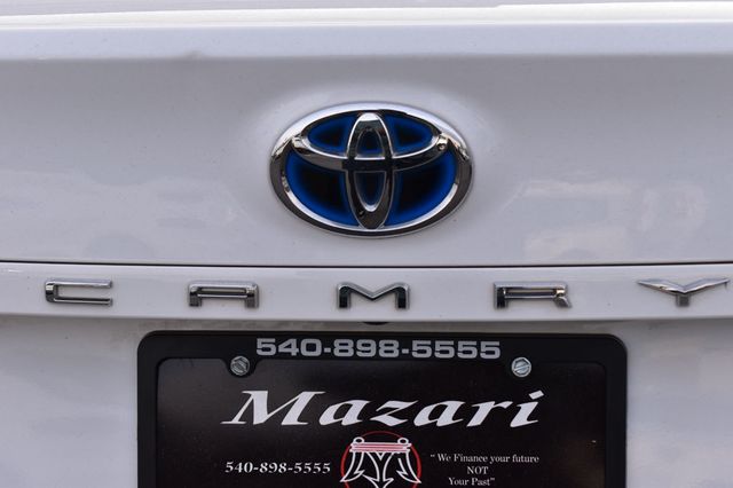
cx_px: 366
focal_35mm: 75
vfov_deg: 18.2
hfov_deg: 27.0
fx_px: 1526
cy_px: 244
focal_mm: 50
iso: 400
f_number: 9
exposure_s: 1/125
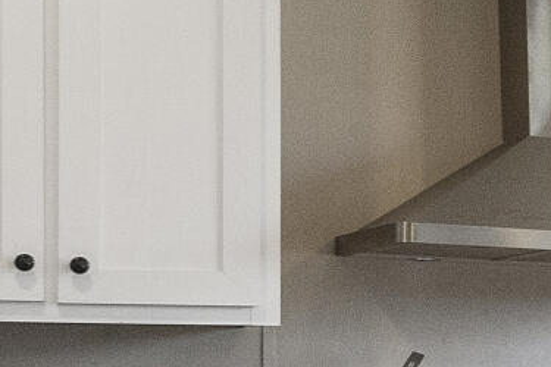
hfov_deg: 13.7
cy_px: 368
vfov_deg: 11.3
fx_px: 1837
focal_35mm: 120
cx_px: 1193
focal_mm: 10
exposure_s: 1/30
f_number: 8
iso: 500
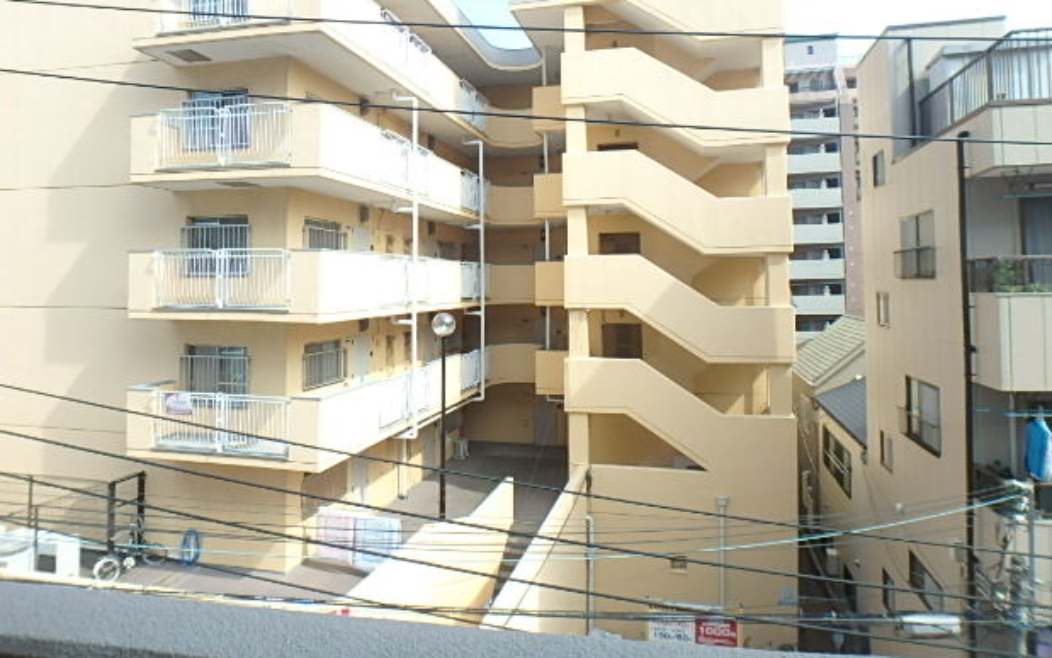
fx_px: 659
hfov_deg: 77.2
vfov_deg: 52.8
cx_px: 527
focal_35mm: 23
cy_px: 279
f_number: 3.5
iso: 125
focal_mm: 3.7
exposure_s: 1/320
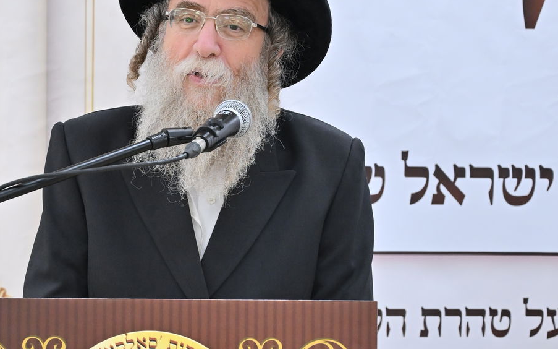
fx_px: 2524
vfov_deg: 7.9
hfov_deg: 12.6
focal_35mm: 166
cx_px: 193
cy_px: 311
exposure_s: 1/200
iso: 1250
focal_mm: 70
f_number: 5
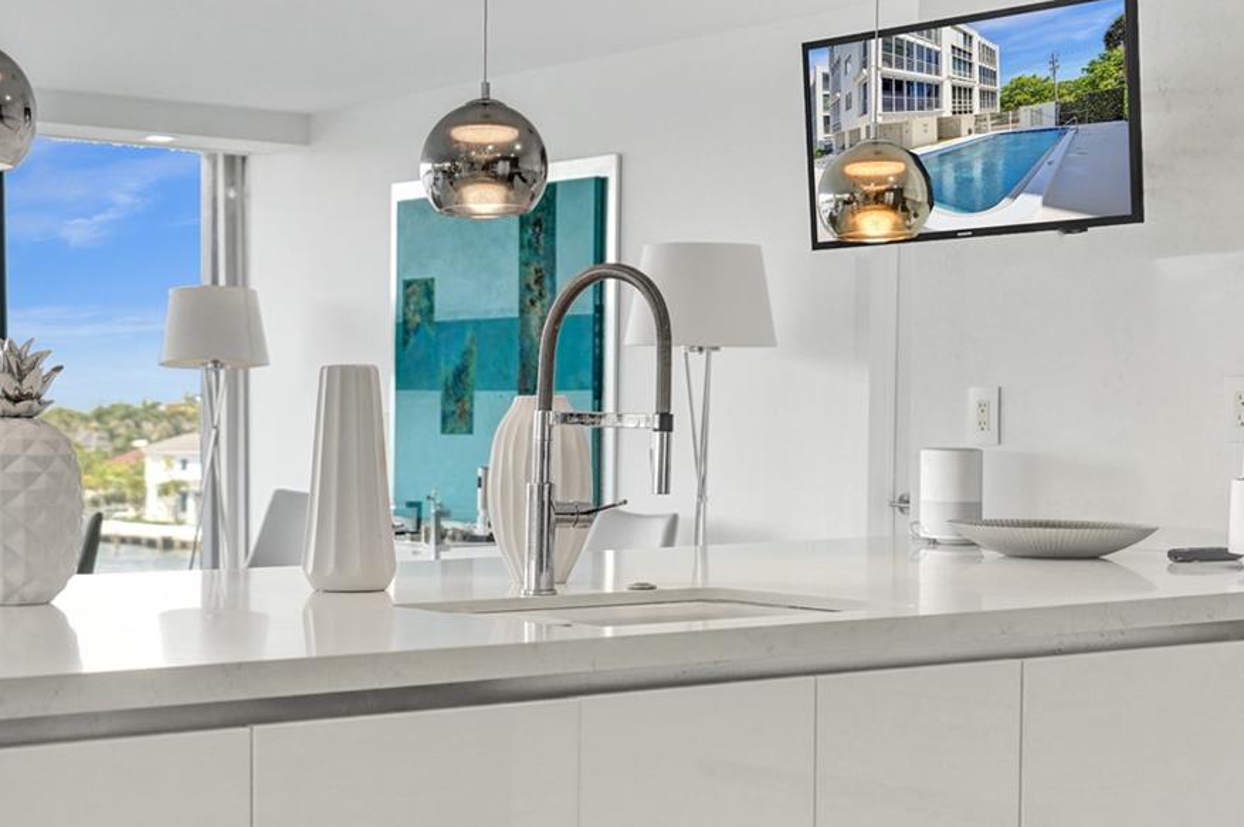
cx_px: 475
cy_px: 433
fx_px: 2140
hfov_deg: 32.3
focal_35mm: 62
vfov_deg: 21.9
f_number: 2.8
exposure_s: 1/4000
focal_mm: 34
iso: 800
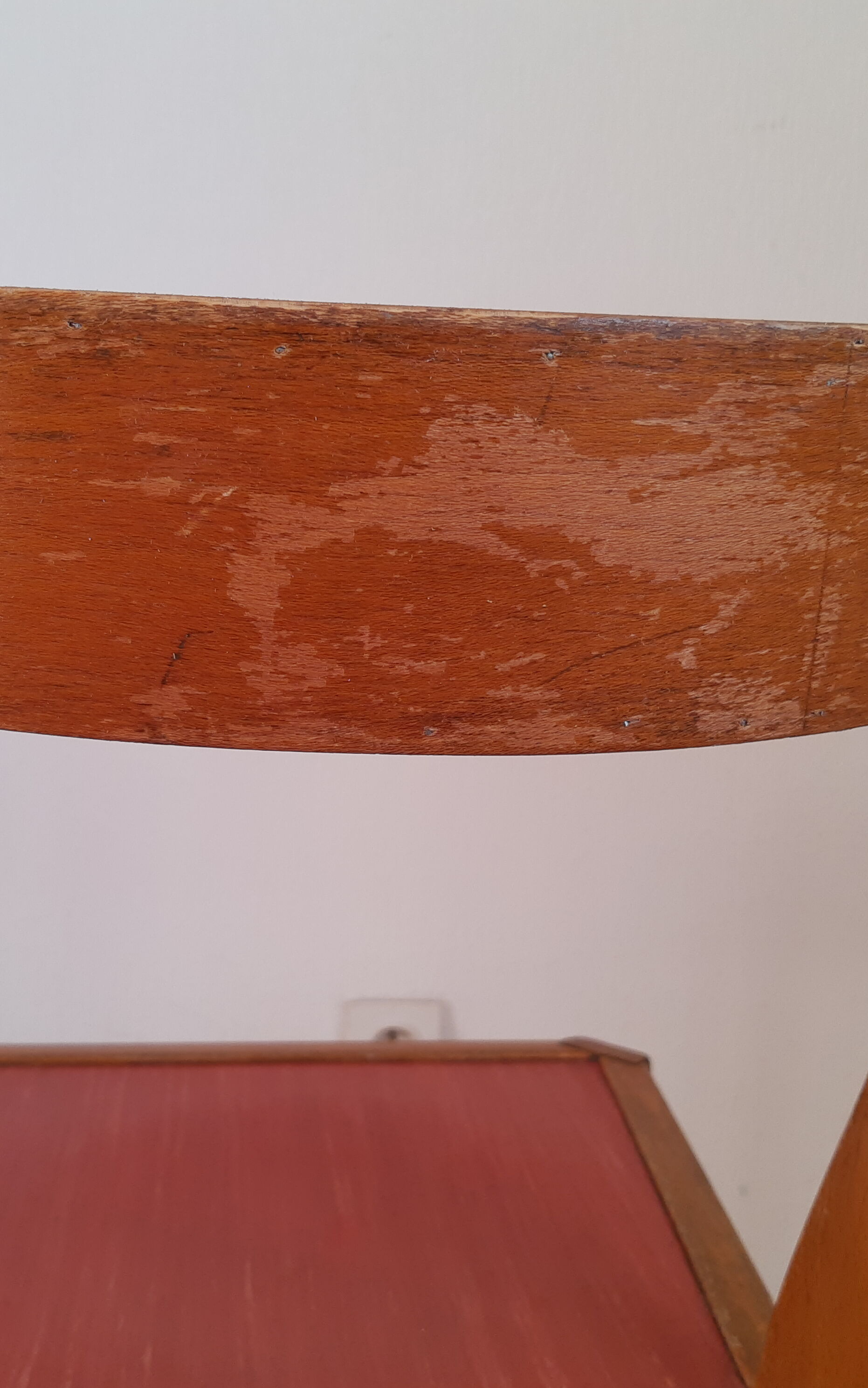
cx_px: 358
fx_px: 1400
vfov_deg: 52.7
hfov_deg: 34.4
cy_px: 694
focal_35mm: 37
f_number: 1.7
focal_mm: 4.75
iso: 52
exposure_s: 1/120
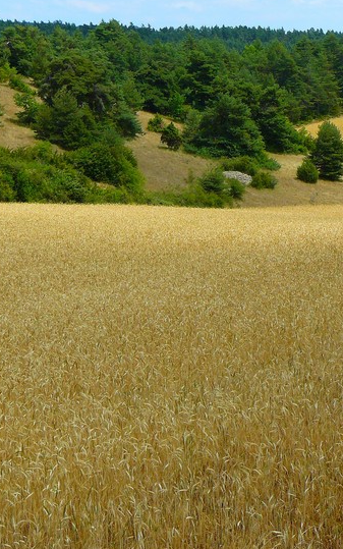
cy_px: 274
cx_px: 164
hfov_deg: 13.6
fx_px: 1435
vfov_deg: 21.6
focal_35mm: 96
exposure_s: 1/400
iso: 100
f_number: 5.6
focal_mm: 10.2
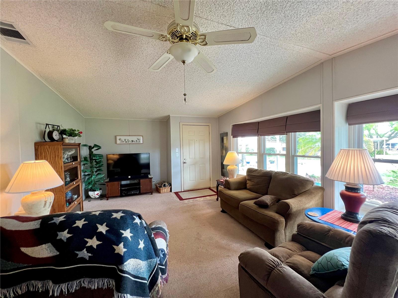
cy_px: 149
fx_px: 149
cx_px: 199
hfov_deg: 106.2
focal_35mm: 13
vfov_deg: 89.9
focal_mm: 1.57
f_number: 1.8
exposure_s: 1/60
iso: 200
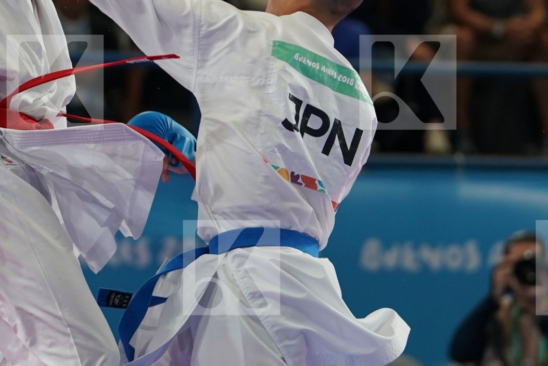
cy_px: 82
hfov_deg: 5.8
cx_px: 232
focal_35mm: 354
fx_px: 5388
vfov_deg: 3.9
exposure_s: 1/1000
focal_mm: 138
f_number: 2.8
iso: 1000
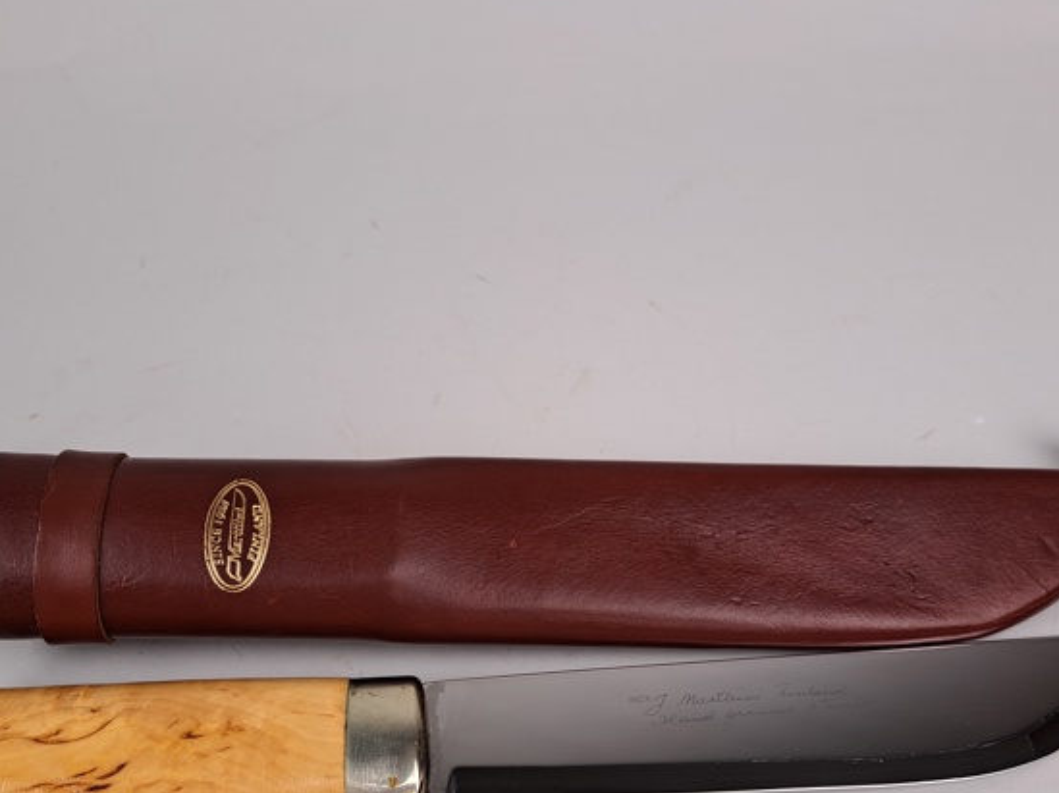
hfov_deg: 52.7
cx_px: 538
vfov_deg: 40.3
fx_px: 1070
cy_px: 507
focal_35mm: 35
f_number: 1.8
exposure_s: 1/116
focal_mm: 5.23
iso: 50
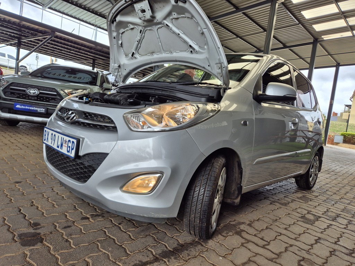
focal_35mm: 23
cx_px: 178
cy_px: 133
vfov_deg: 58.9
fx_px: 236
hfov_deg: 73.9
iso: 25
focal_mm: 5.4
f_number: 1.8
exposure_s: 1/473
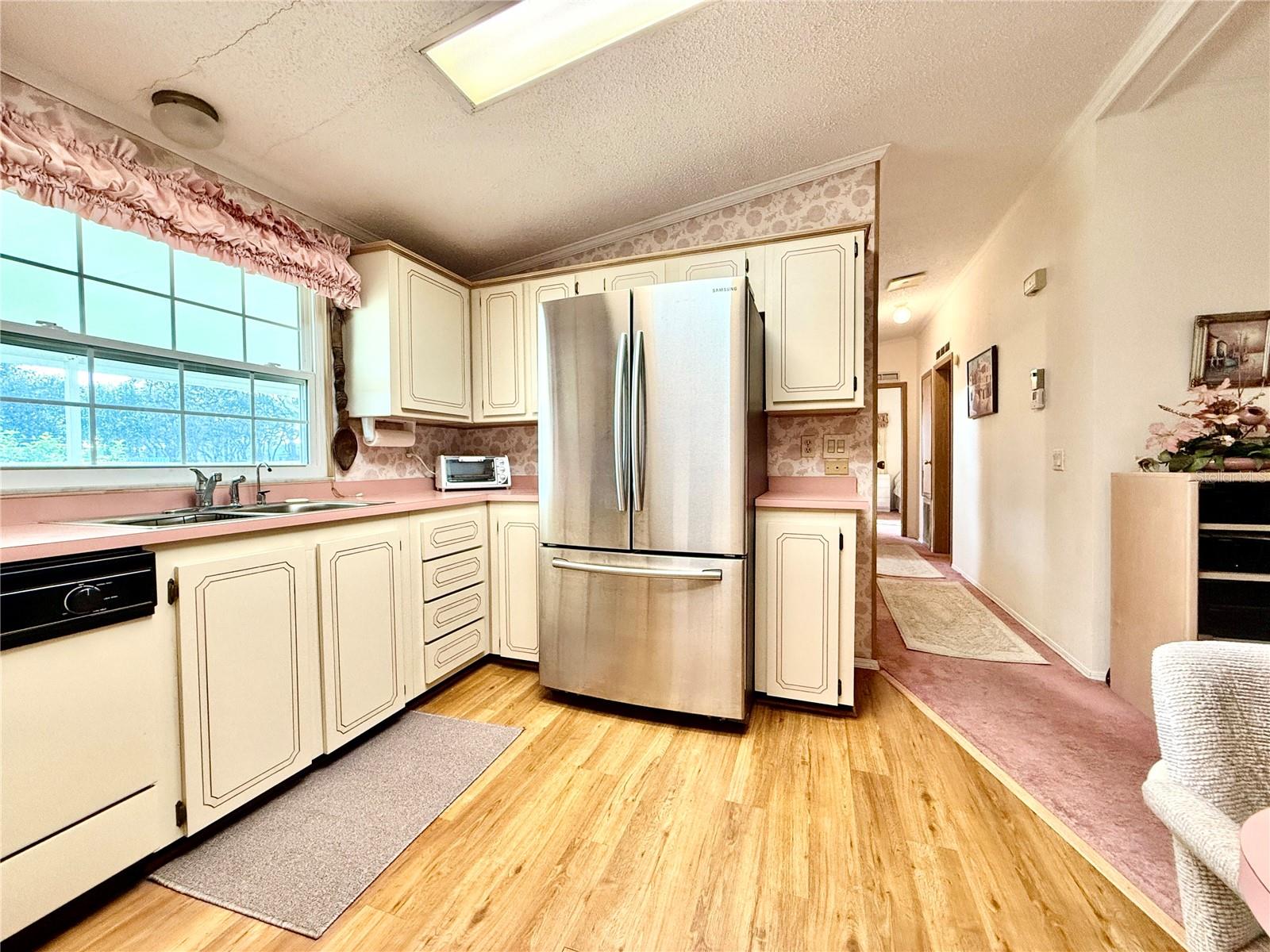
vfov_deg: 85.7
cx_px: 635
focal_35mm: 14
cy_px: 476
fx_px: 514
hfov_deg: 102.1
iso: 250
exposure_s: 1/120
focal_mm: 2.22
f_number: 2.2
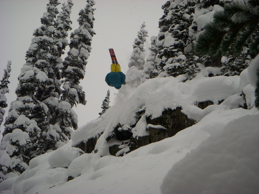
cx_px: 130
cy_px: 97
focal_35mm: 76
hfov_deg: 25.7
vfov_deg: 19.4
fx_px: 569
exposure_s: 1/500
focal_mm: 12.6
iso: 100
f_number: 3.8
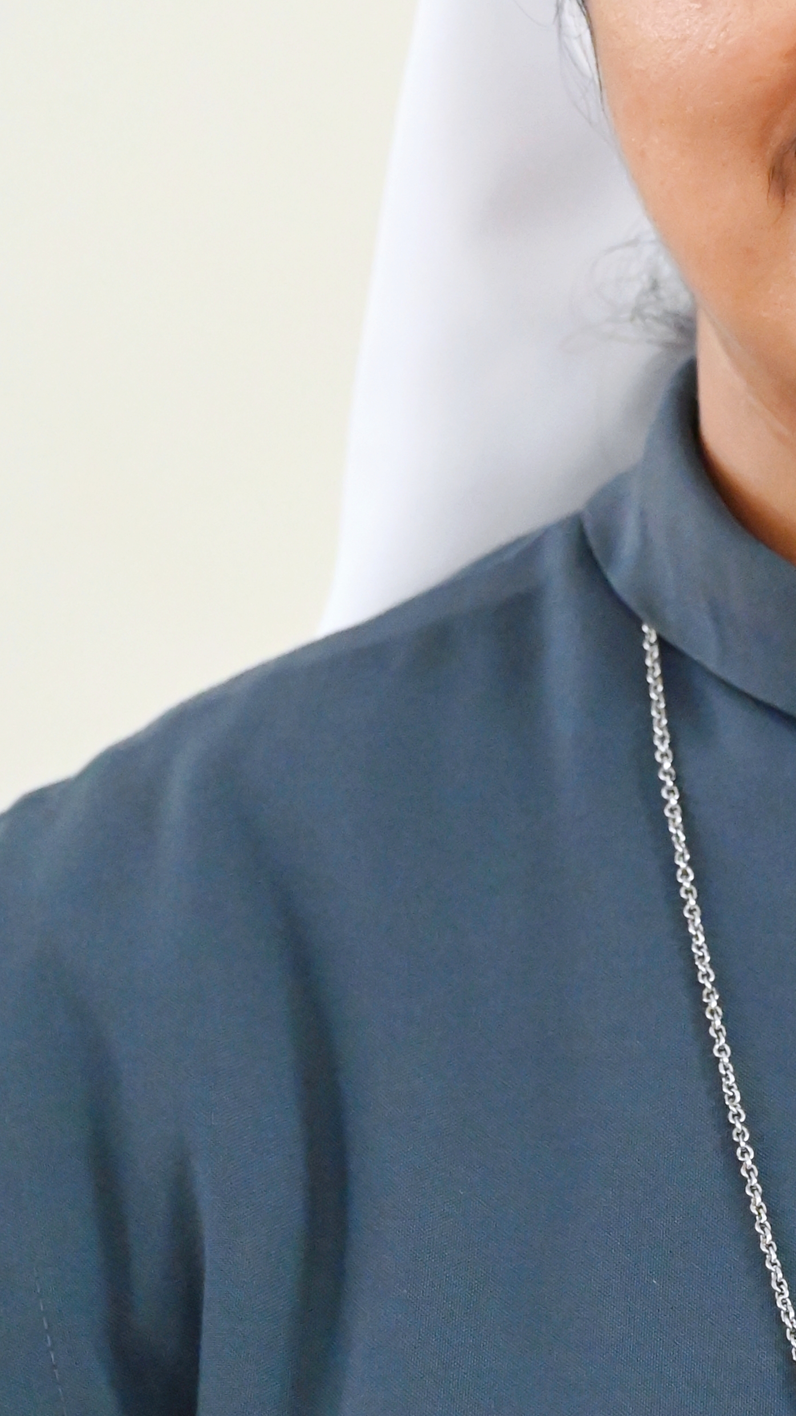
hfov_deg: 4.2
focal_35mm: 289
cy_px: 670
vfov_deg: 7.5
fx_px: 10844
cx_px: 995
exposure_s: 1/100
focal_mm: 120
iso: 8000
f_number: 5
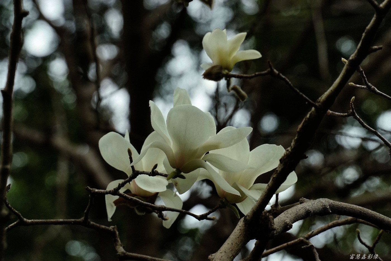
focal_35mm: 200
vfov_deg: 6.9
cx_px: 196
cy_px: 130
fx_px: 2172
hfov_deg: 10.3
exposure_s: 1/160
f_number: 10
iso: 250
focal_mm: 200
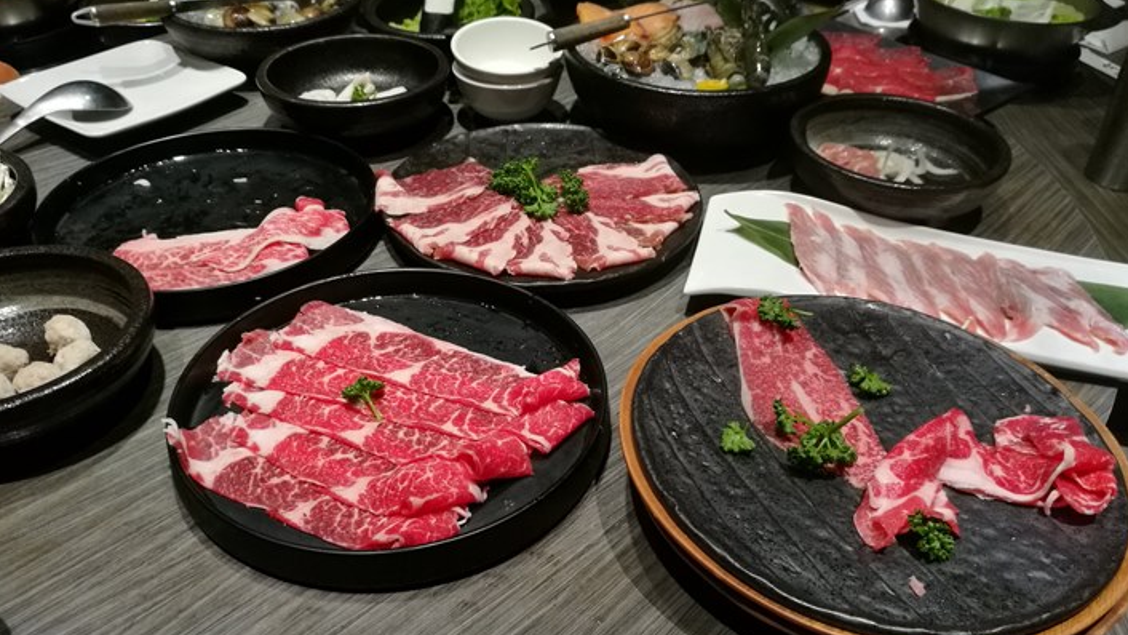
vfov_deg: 38.8
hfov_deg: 64.3
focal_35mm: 30
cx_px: 562
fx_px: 897
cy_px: 371
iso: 400
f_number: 2.2
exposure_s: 1/30
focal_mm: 4.5
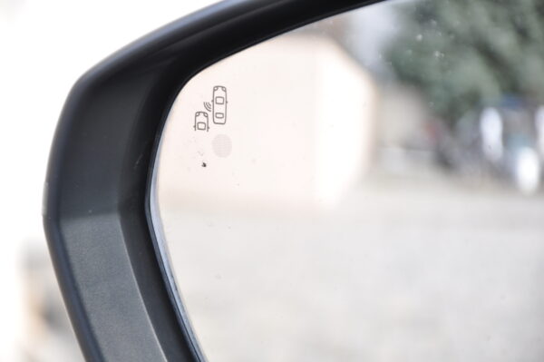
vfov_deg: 8.7
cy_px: 181
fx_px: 2378
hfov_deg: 13.1
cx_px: 272
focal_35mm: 158
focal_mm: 105
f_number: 5.6
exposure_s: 1/60
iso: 560
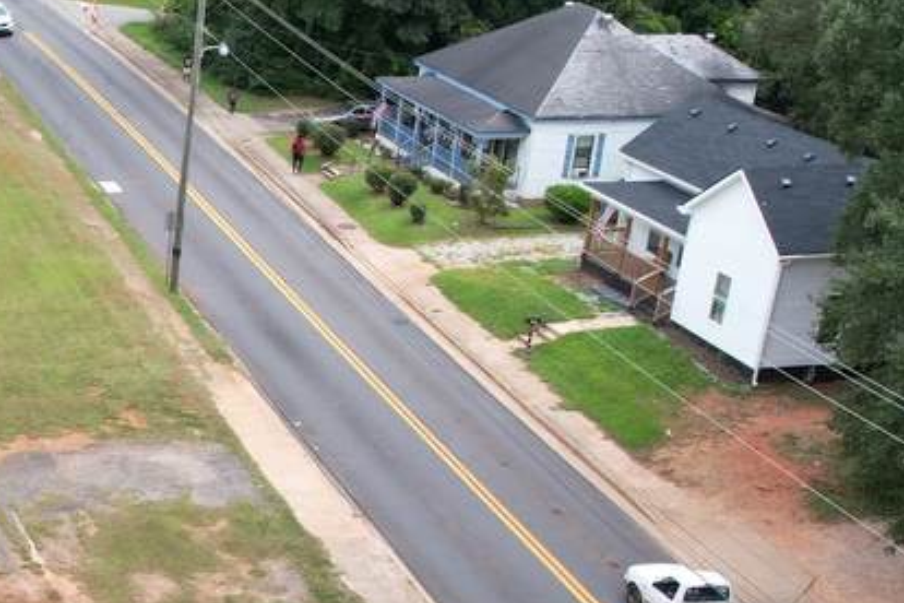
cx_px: -168
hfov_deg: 26.5
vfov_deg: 19.6
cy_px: 545
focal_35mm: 68
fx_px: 1707
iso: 100
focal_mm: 8.38
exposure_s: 1/500
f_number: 2.8
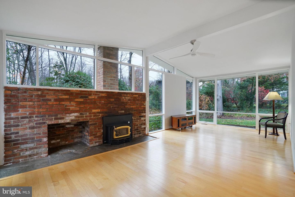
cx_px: 148
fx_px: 131
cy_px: 98
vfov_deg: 73.7
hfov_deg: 96.7
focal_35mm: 16
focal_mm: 16
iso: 1250
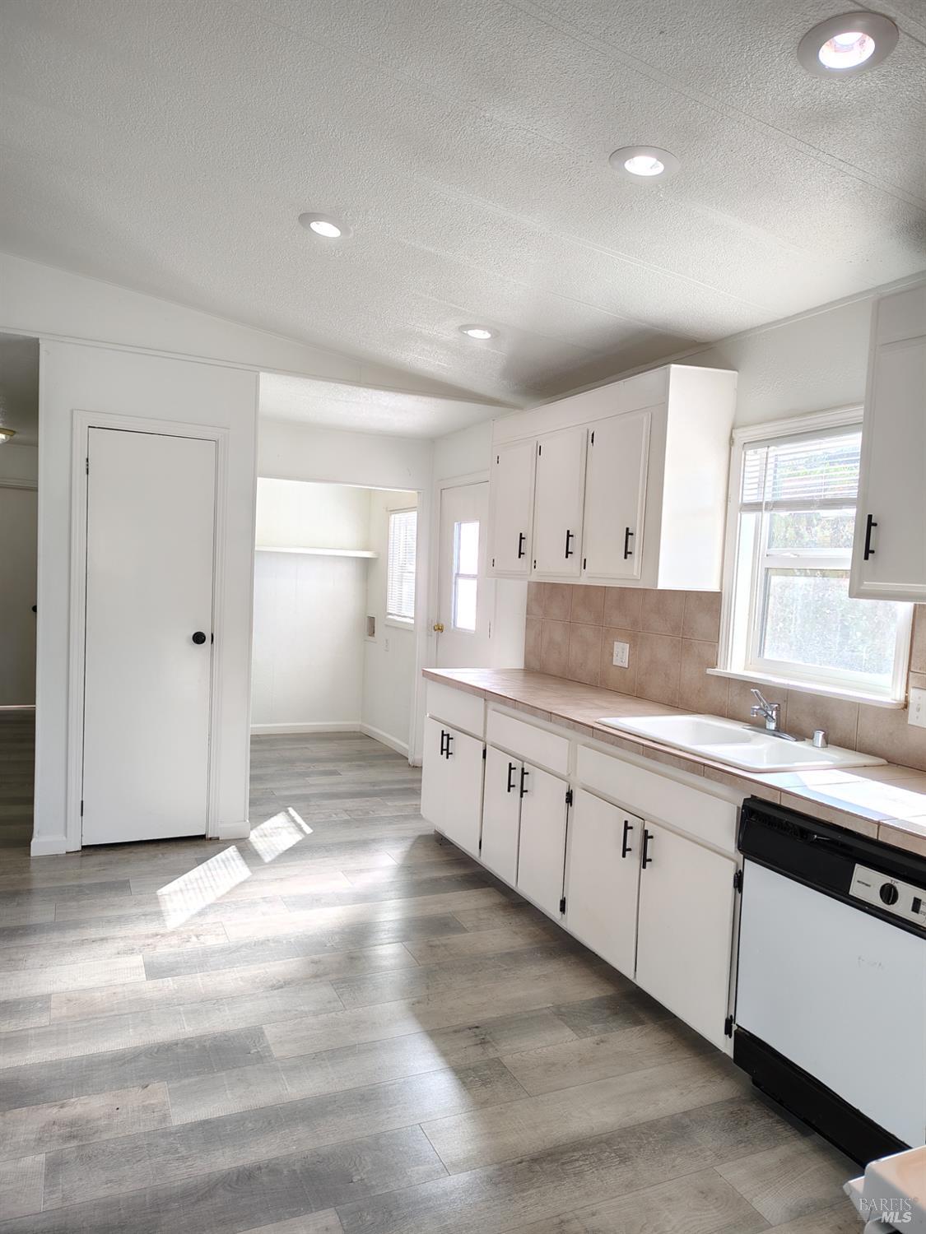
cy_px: 617
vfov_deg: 71.6
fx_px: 856
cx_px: 463
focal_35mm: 24
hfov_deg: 56.8
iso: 350
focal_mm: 5.56
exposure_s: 1/120
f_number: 1.8
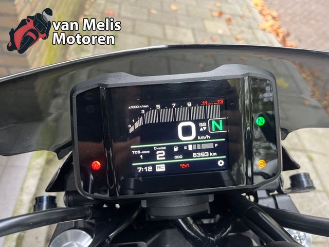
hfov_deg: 67.3
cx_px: 164
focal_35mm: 26
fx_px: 247
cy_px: 124
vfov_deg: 53.1
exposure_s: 1/57
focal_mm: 5.1
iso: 250
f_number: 1.6
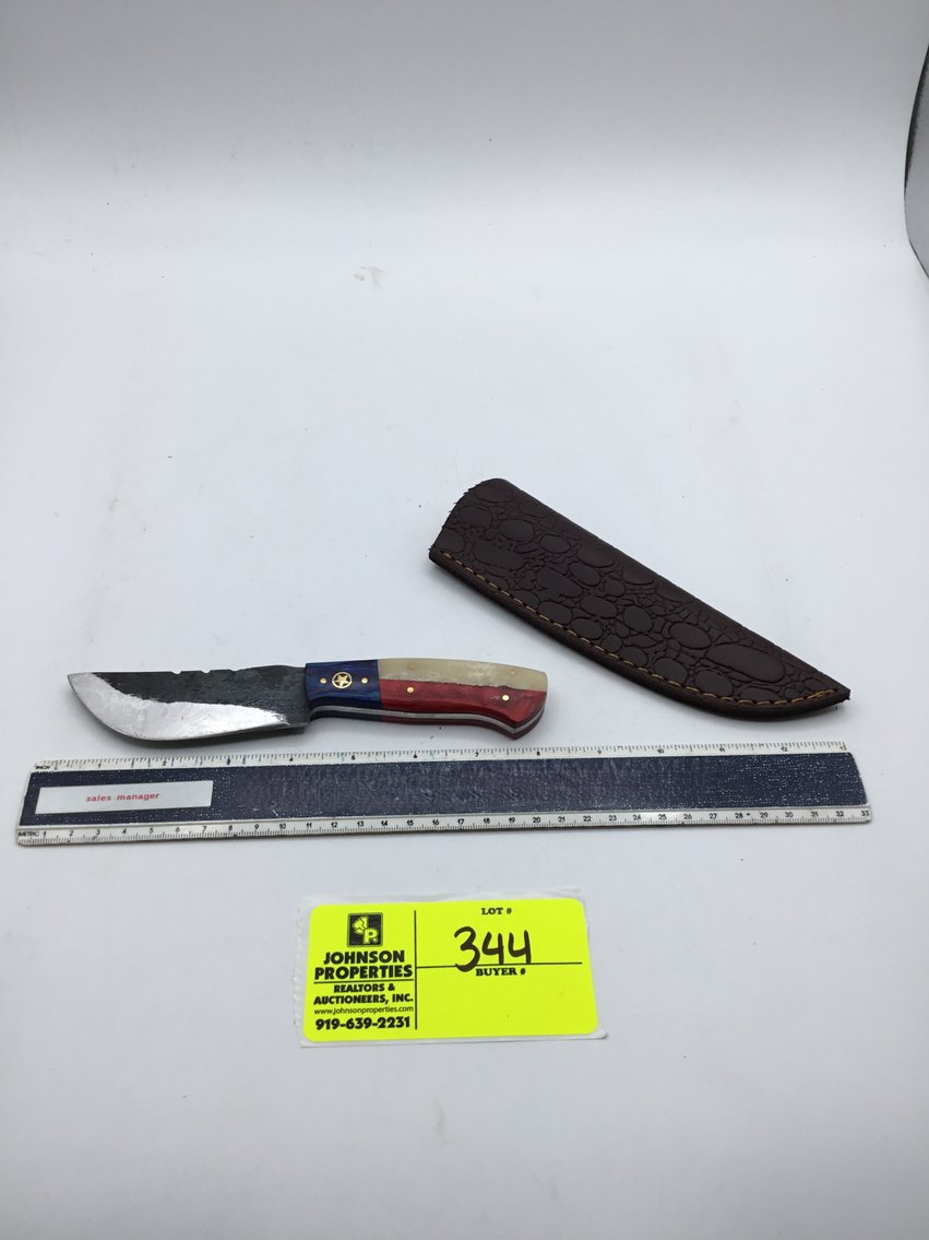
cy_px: 620
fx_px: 1109
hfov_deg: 45.4
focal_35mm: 31
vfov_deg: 58.4
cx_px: 464
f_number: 2.4
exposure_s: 1/127
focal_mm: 3.3
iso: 25
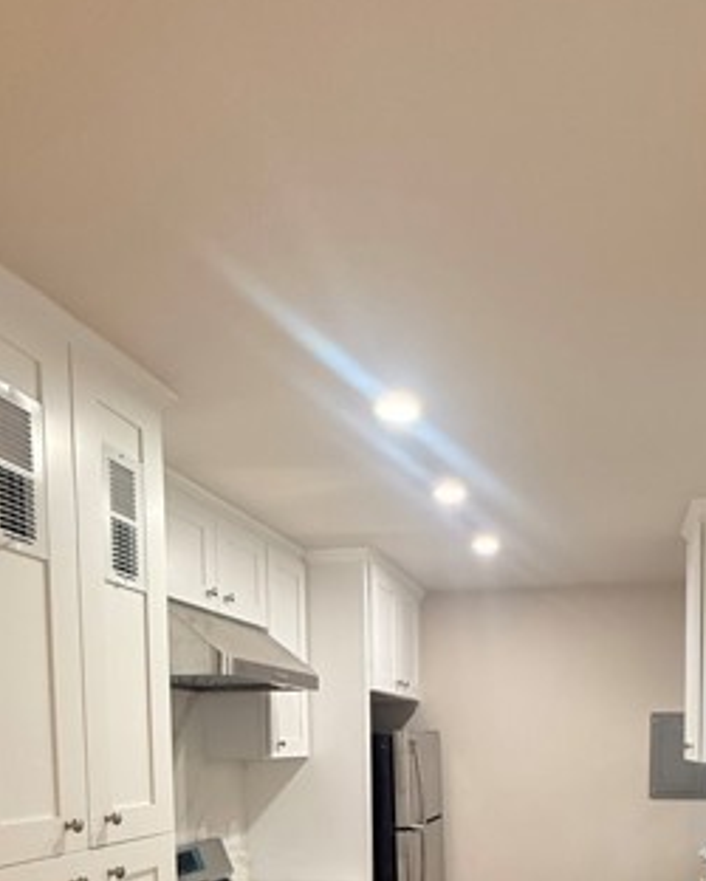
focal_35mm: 28
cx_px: 494
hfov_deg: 50.2
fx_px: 731
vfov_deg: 54.2
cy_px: 793
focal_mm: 2.22
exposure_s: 1/120
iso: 320
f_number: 2.2
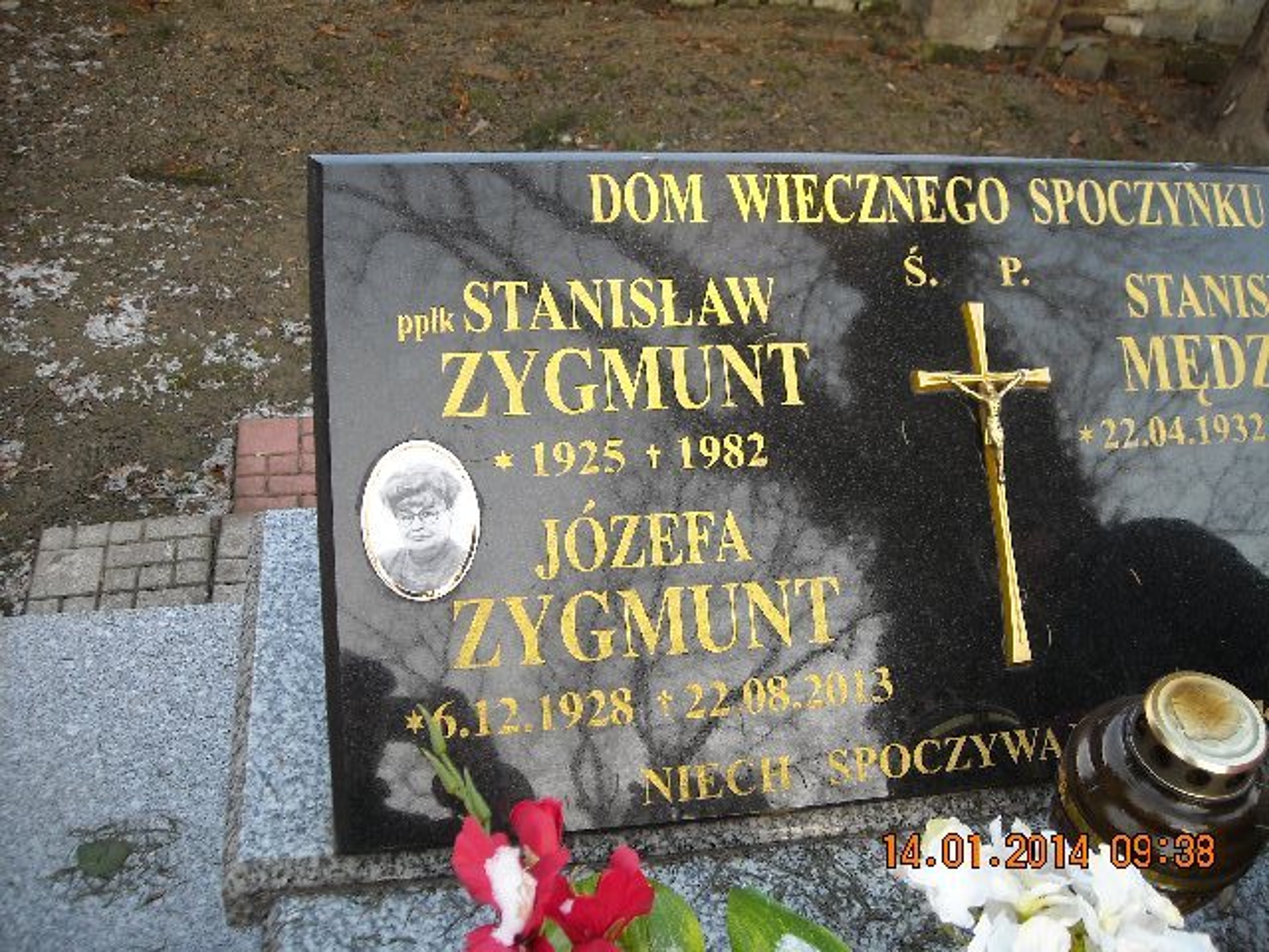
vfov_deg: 40.7
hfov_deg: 52.6
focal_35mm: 35
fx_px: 1283
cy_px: 476
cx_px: 634
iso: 64
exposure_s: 1/71
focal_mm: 5.7
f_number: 2.8
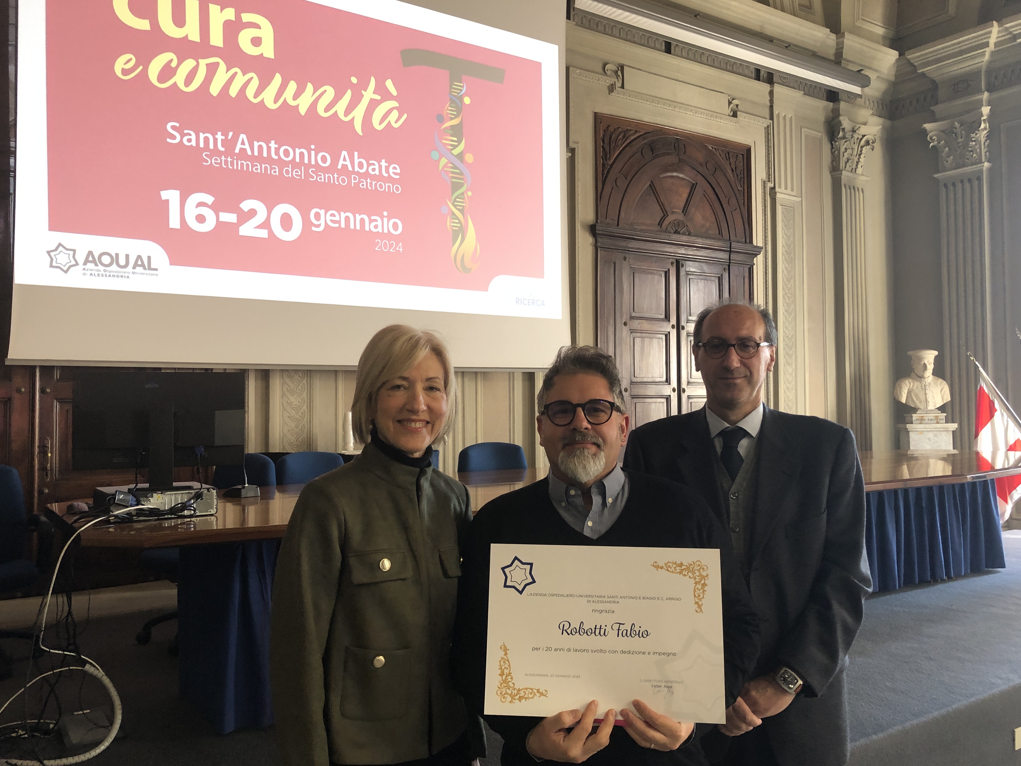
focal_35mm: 29
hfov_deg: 61.7
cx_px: 515
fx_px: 855
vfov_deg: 48.2
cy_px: 390
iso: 64
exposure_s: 1/17
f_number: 1.8
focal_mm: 3.99
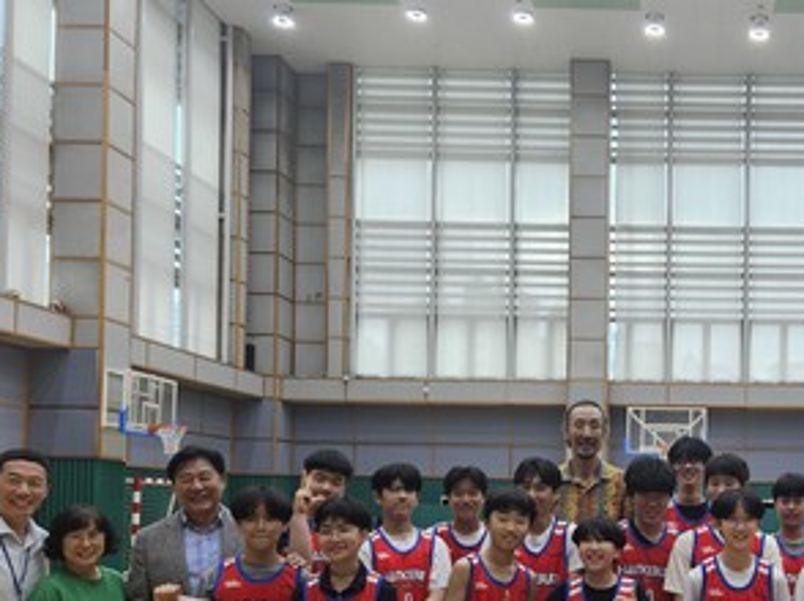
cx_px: 700
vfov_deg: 30.2
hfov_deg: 38.1
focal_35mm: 47
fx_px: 1091
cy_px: 462
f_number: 1.8
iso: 100
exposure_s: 1/180
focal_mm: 5.4
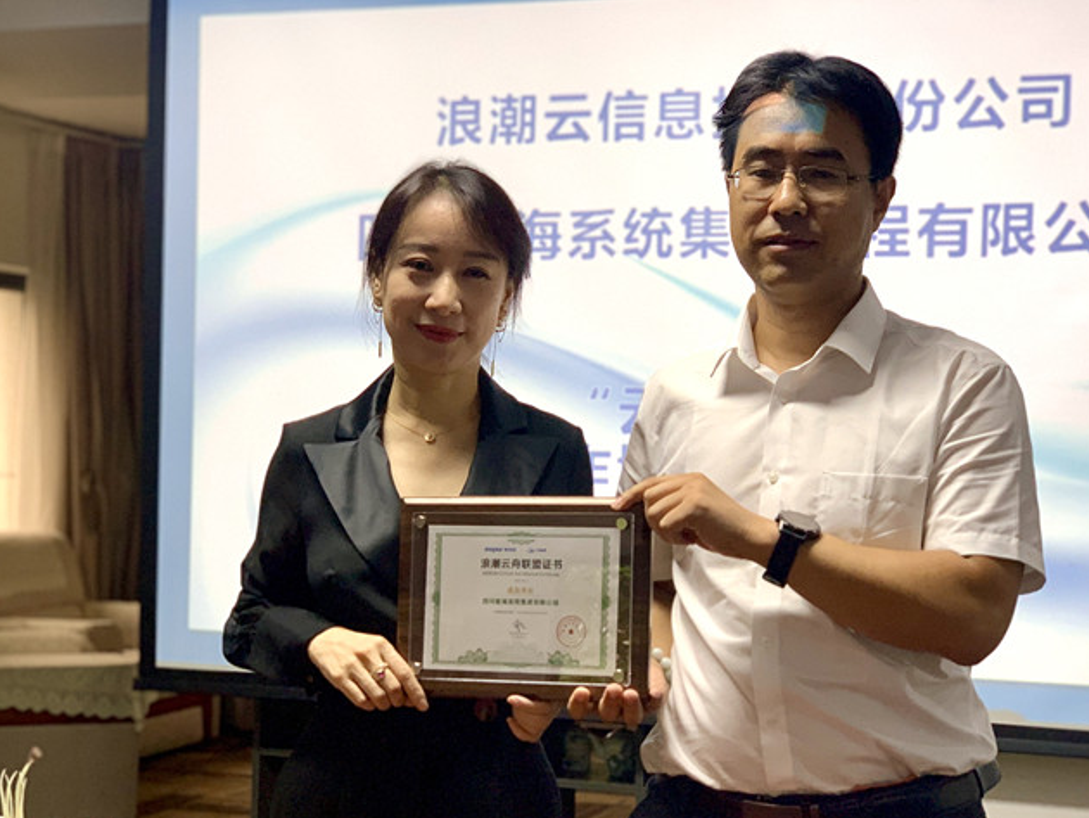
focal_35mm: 66
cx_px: 588
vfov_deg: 22.2
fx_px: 2077
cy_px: 477
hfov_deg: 29.4
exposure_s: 1/60
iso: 160
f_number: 2.4
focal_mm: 6
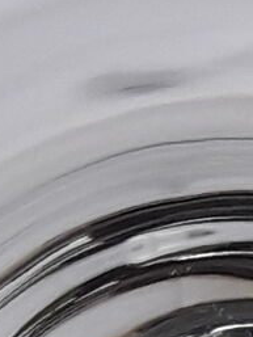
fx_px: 847
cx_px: 375
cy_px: 329
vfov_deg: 21.8
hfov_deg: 15.7
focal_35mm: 87
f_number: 1.9
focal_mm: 3.7
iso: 40
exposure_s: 1/111
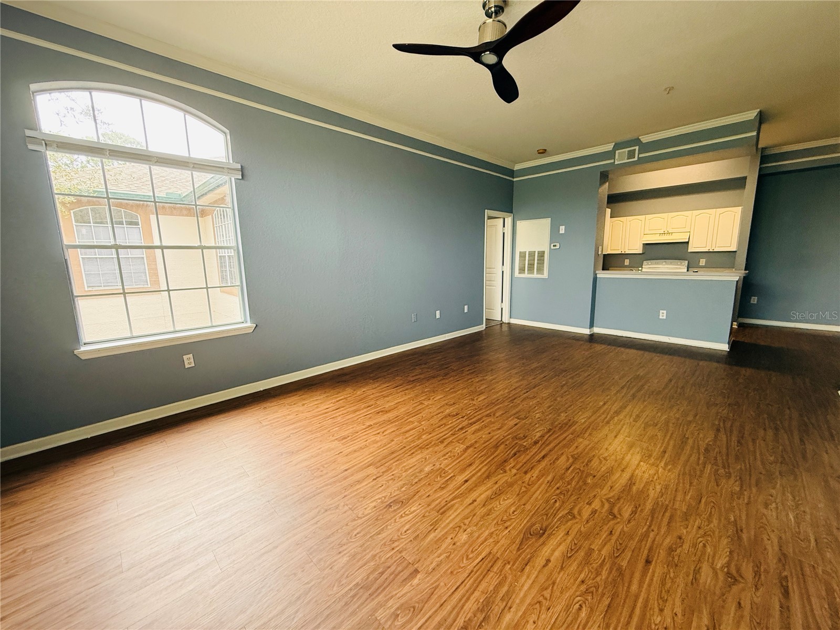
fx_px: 340
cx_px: 420
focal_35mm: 14
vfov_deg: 85.7
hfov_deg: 102.1
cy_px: 315
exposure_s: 1/60
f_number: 2.2
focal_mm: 2.22
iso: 320
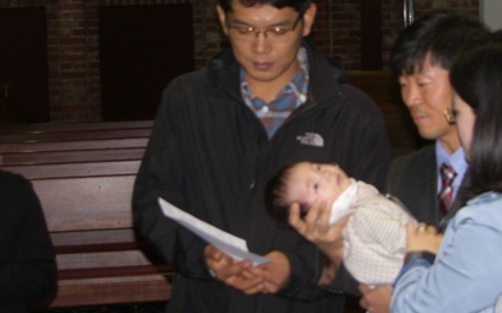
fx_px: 1478
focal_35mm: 108
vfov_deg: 12.1
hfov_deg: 19.2
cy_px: 153
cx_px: 341
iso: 100
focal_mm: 16.7
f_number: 2.8
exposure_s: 1/60
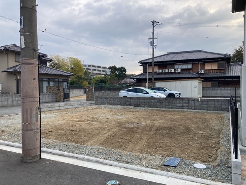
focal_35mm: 28
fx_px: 199
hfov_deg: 63.4
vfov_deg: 49.7
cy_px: 92
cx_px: 123
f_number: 1.8
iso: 20
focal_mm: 3.99
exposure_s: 1/511
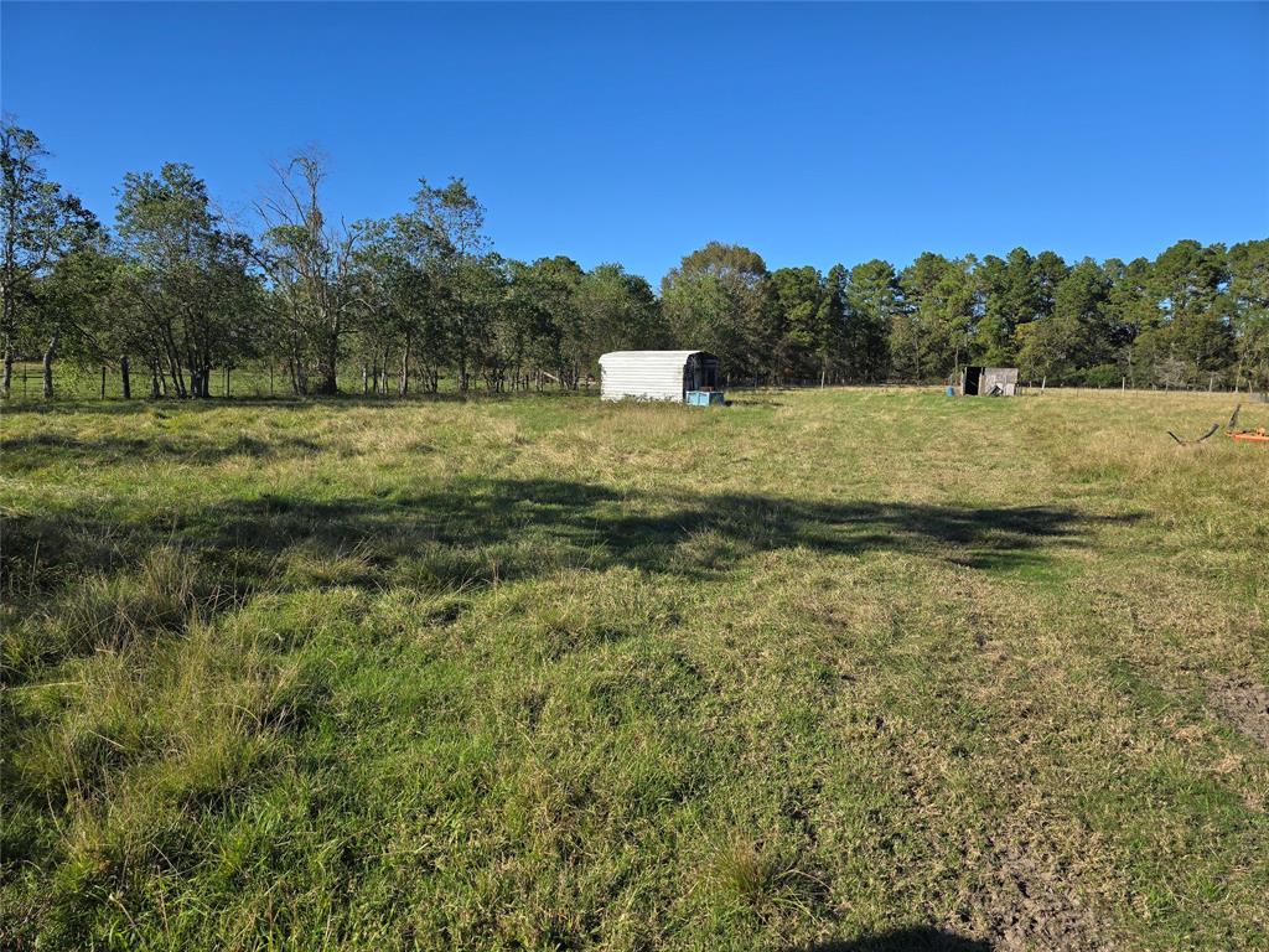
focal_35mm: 23
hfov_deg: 73.9
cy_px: 476
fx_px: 843
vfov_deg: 58.9
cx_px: 634
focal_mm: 6.3
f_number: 1.7
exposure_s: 1/720
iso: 12
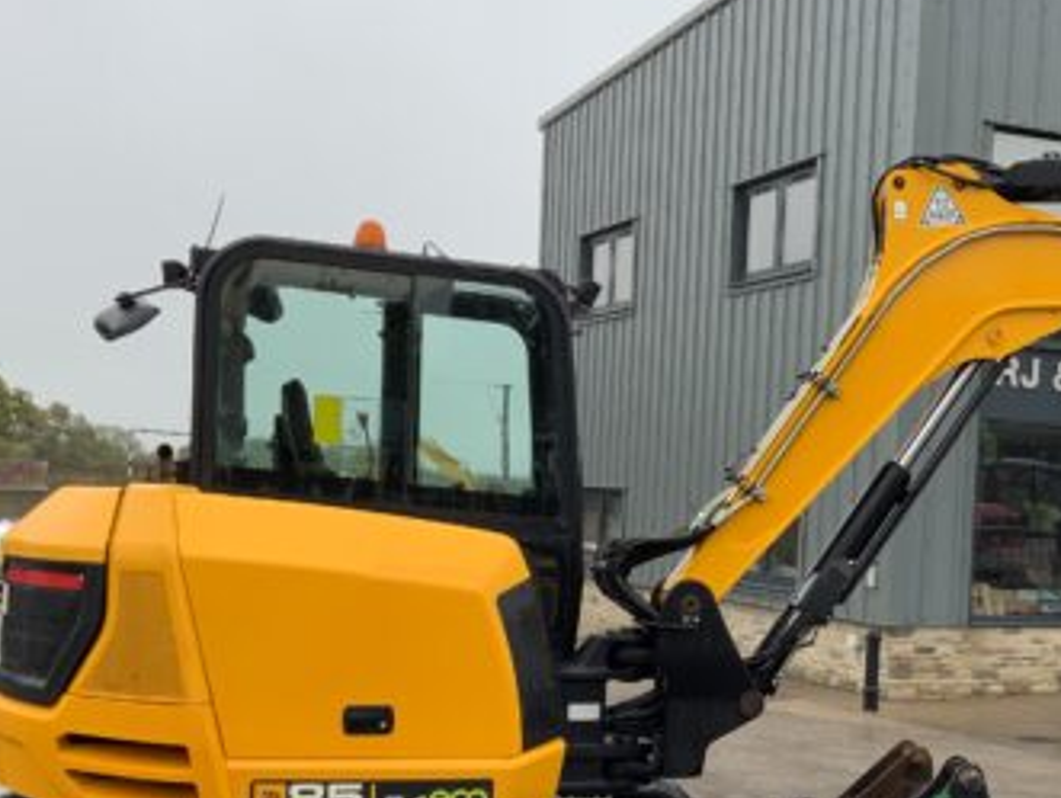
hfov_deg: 33.8
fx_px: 1718
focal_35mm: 56
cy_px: 564
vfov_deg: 25.9
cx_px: 766
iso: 16
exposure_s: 1/355
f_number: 1.8
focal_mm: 3
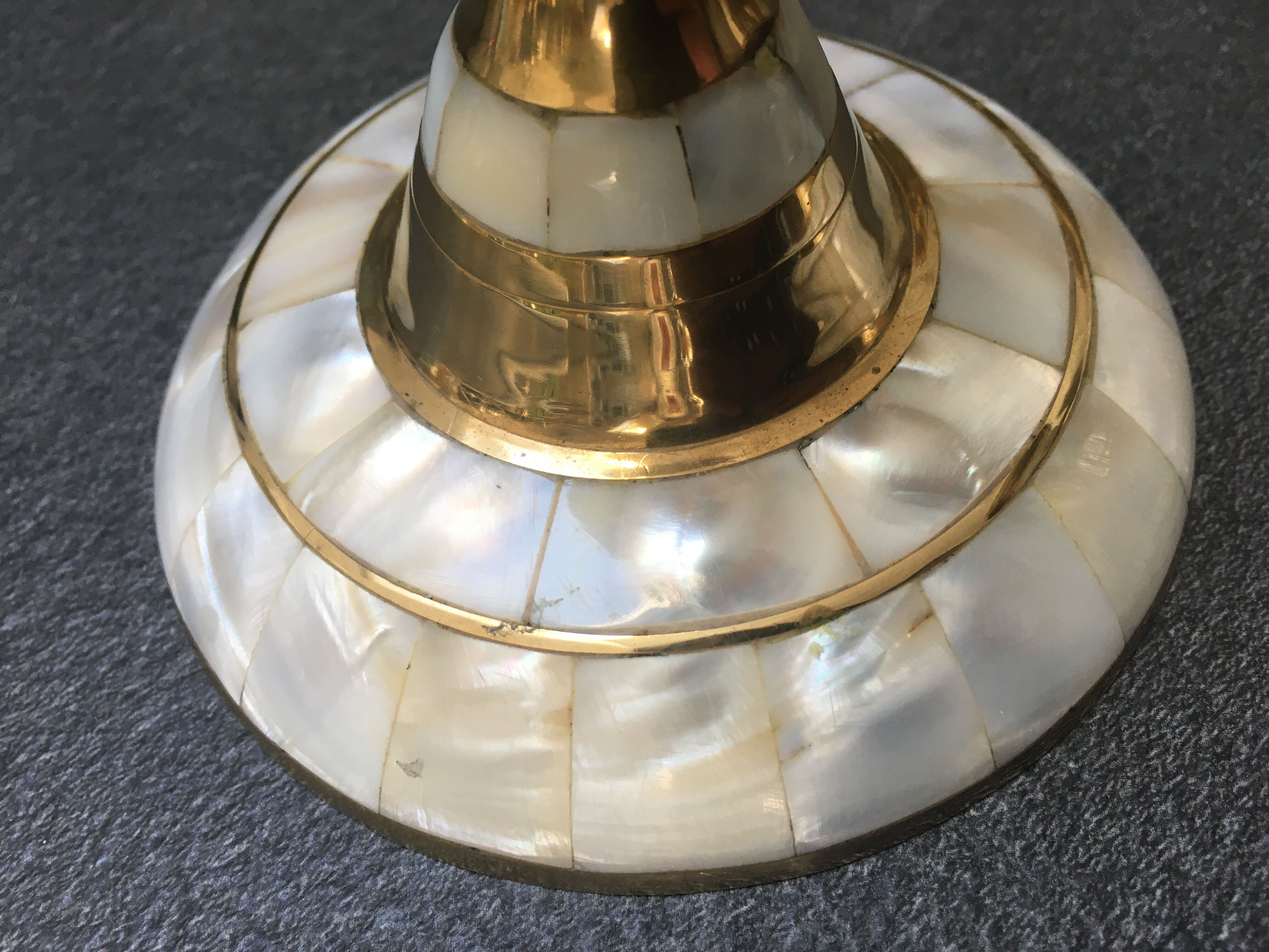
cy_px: 476
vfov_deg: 48.2
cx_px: 634
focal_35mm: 29
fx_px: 1063
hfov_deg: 61.7
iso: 32
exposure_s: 1/33
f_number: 2.2
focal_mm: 4.15
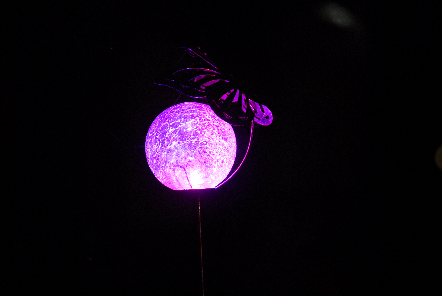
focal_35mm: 300
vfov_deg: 4.6
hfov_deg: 6.9
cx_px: 221
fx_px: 3688
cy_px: 148
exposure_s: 5
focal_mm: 200
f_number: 5.6
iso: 1000
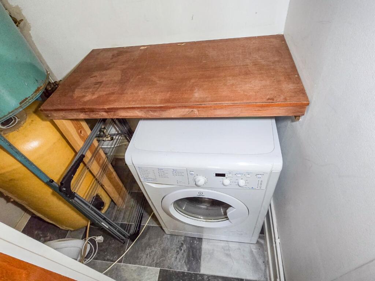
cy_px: 140
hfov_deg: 106.2
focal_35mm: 13
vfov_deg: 89.9
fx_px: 141
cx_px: 188
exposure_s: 1/100
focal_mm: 2.2
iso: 500
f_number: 2.2
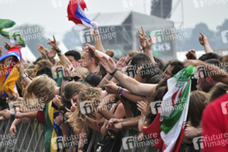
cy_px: 88
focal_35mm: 378
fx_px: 2392
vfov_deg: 3.6
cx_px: 79
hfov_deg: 5.5
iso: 800
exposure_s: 1/400
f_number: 5.6
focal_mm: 180
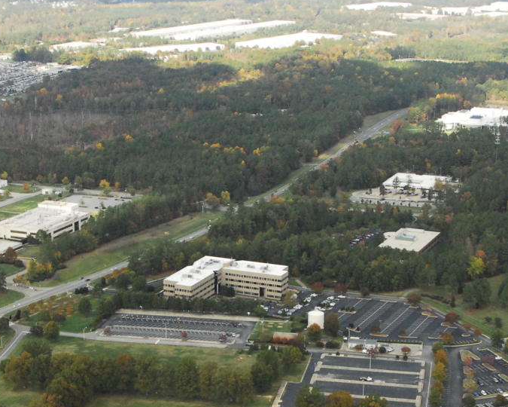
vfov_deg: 19.8
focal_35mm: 77
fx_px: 1158
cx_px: 242
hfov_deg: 24.7
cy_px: 281
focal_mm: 24
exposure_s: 1/1000
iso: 1000
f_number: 8
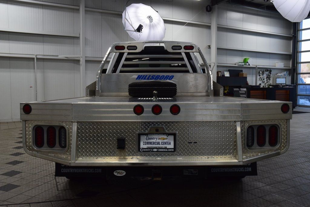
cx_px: 155
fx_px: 284
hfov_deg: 57.2
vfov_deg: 40.0
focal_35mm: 33
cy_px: 104
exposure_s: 1/60
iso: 1000
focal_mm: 22
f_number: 8
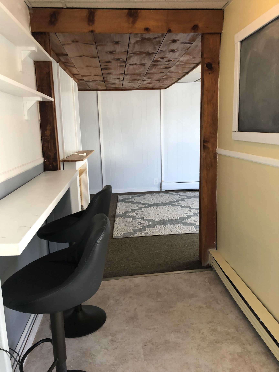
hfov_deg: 49.7
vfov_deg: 63.4
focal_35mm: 28
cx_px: 140
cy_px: 186
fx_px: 301
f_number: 1.8
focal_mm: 3.99
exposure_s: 1/17
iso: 40
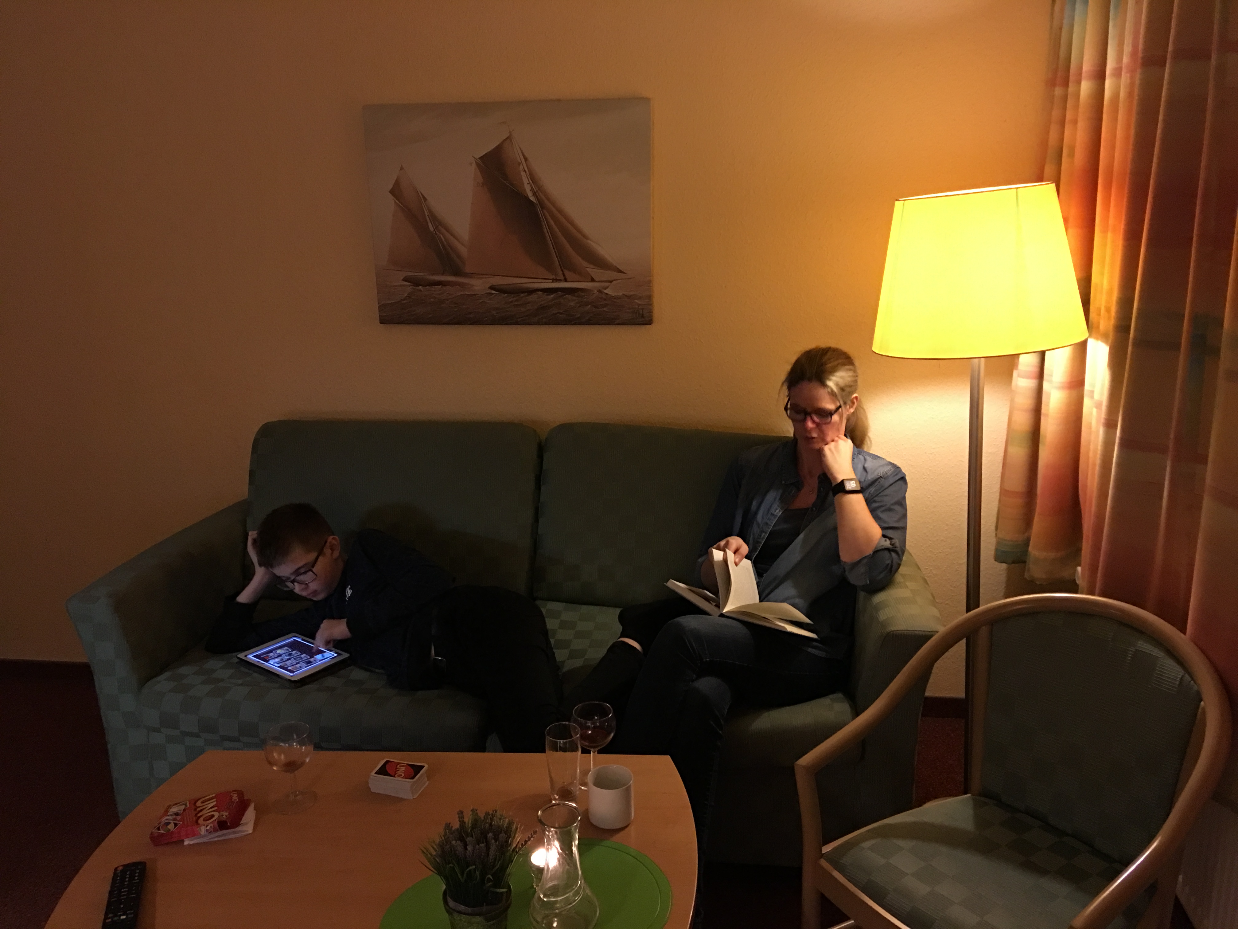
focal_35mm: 29
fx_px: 1037
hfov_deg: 61.7
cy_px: 464
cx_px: 619
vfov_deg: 48.2
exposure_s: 1/8
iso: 125
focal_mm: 4.15
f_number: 2.2
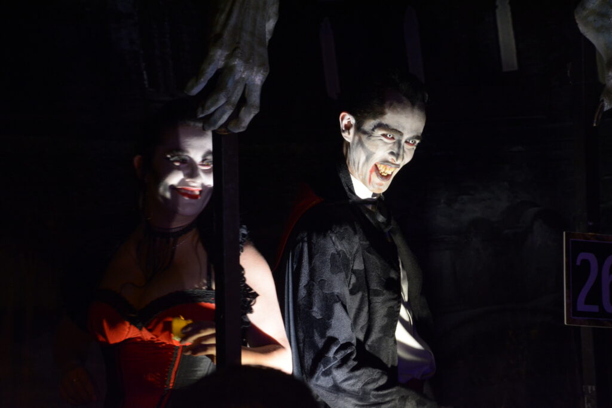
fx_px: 2295
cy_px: 204
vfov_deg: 10.2
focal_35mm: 135
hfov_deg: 15.2
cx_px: 306
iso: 2000
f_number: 5.6
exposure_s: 1/15
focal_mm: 90
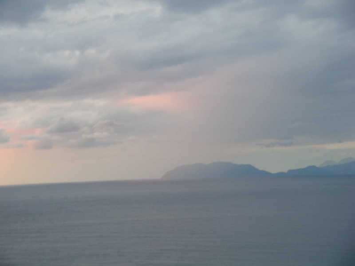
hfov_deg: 22.8
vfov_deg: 17.1
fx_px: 881
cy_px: 133
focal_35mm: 86
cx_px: 178
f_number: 3.4
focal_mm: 14.2
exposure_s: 1/9.1
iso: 50
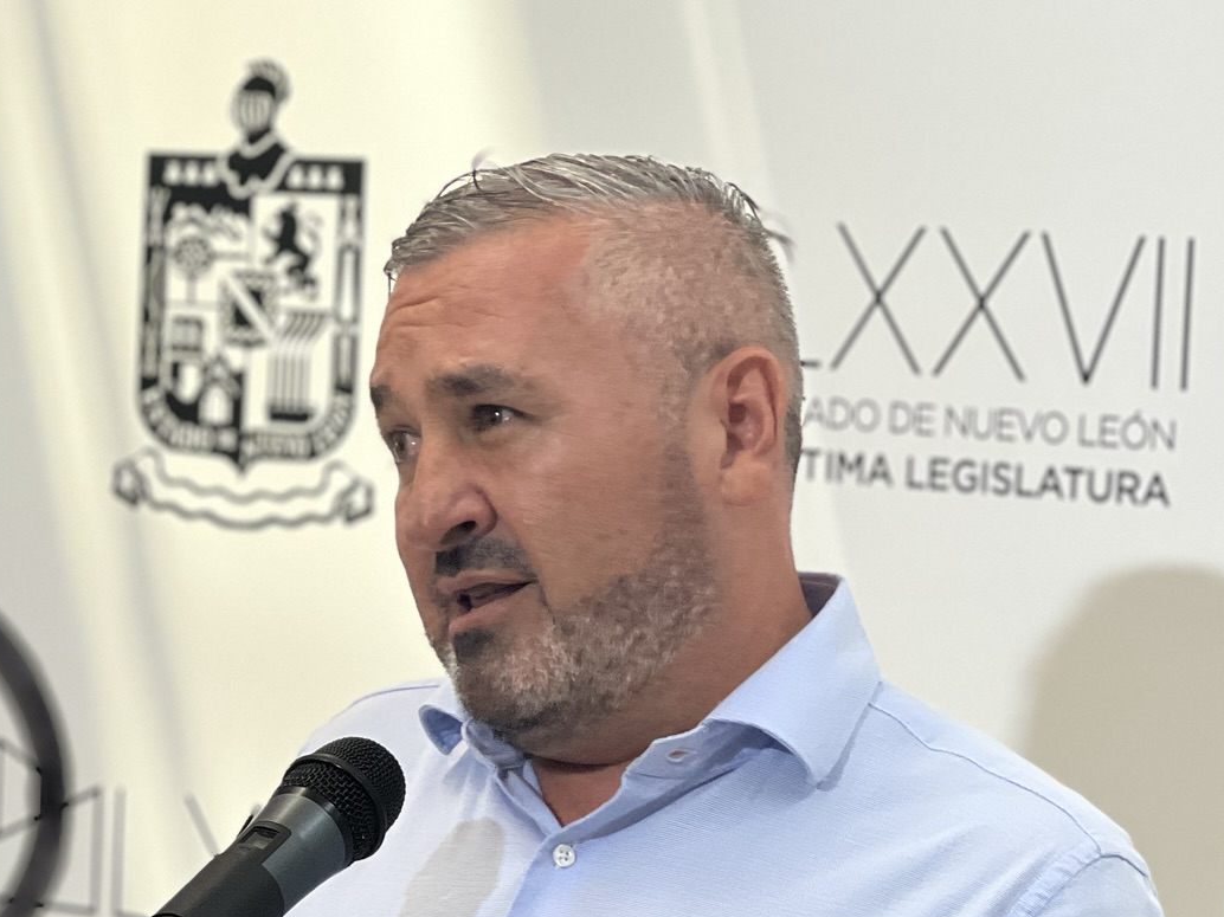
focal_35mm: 149
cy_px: 679
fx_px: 5267
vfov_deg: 9.9
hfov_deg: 13.3
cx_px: 637
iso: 125
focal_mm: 9
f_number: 2.8
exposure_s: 1/60
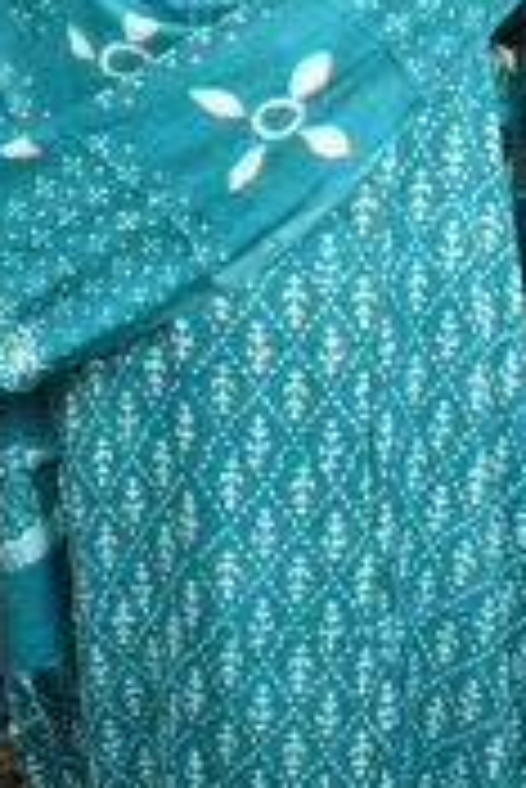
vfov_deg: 25.6
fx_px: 1684
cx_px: 364
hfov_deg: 17.7
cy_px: 104
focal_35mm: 77
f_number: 4.5
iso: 200
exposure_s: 1/40
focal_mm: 20
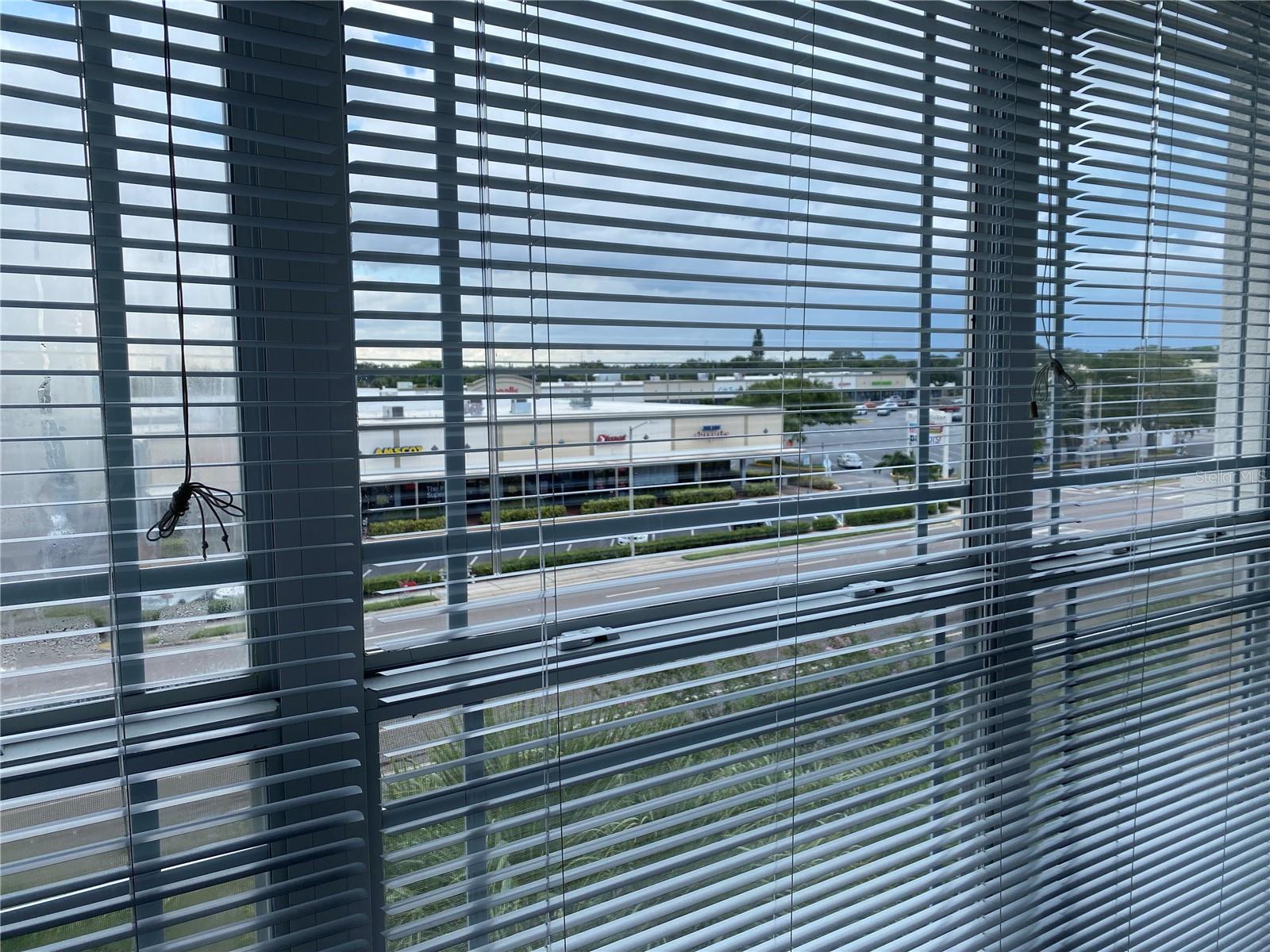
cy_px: 476
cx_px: 635
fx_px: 954
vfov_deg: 53.1
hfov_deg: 67.3
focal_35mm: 26
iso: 32
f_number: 1.8
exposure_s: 1/772
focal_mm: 4.25
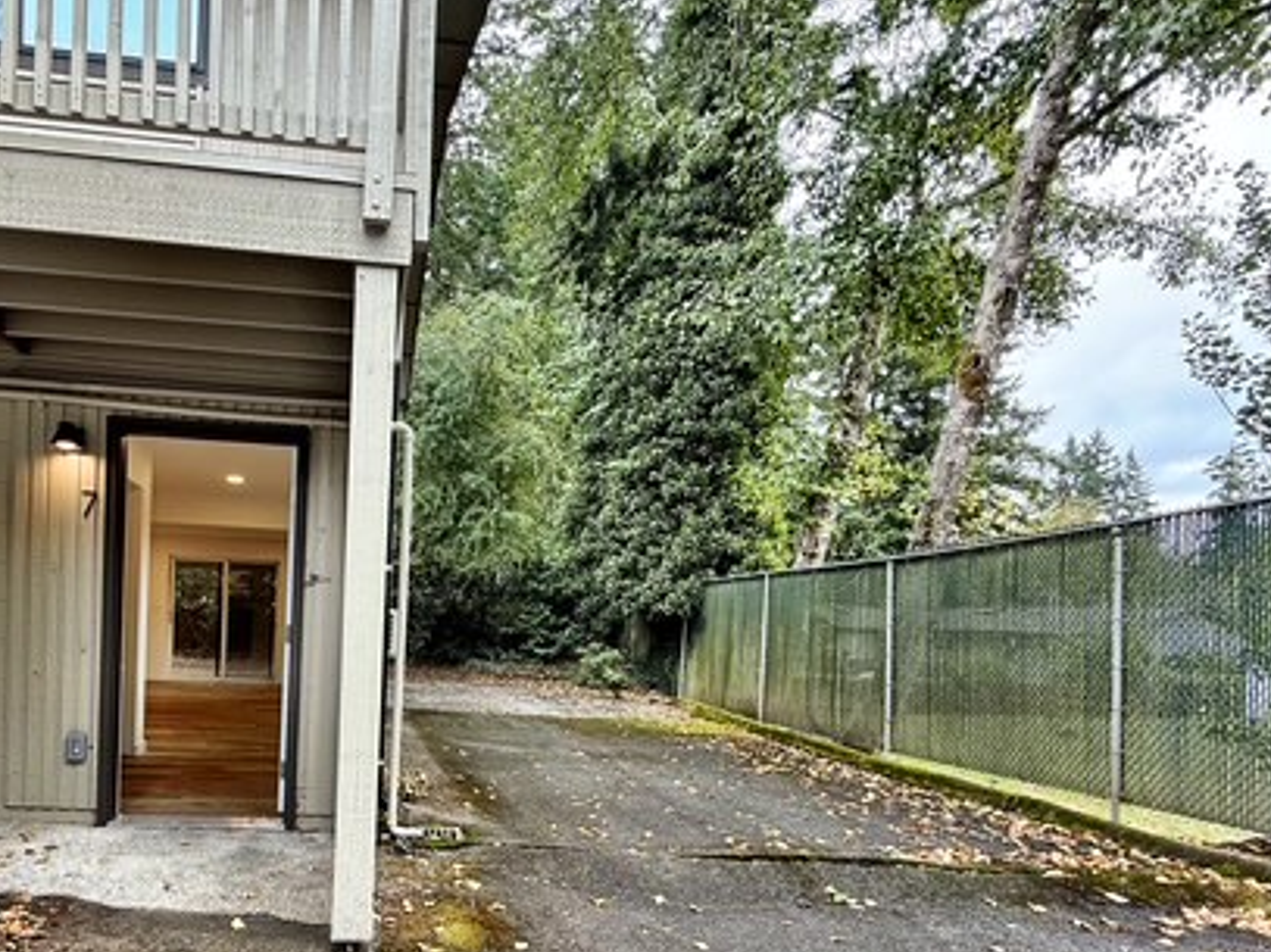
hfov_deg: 74.2
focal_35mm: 22
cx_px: 431
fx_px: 808
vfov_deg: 58.9
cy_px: 674
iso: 50
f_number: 2.2
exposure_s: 1/99
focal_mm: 2.22
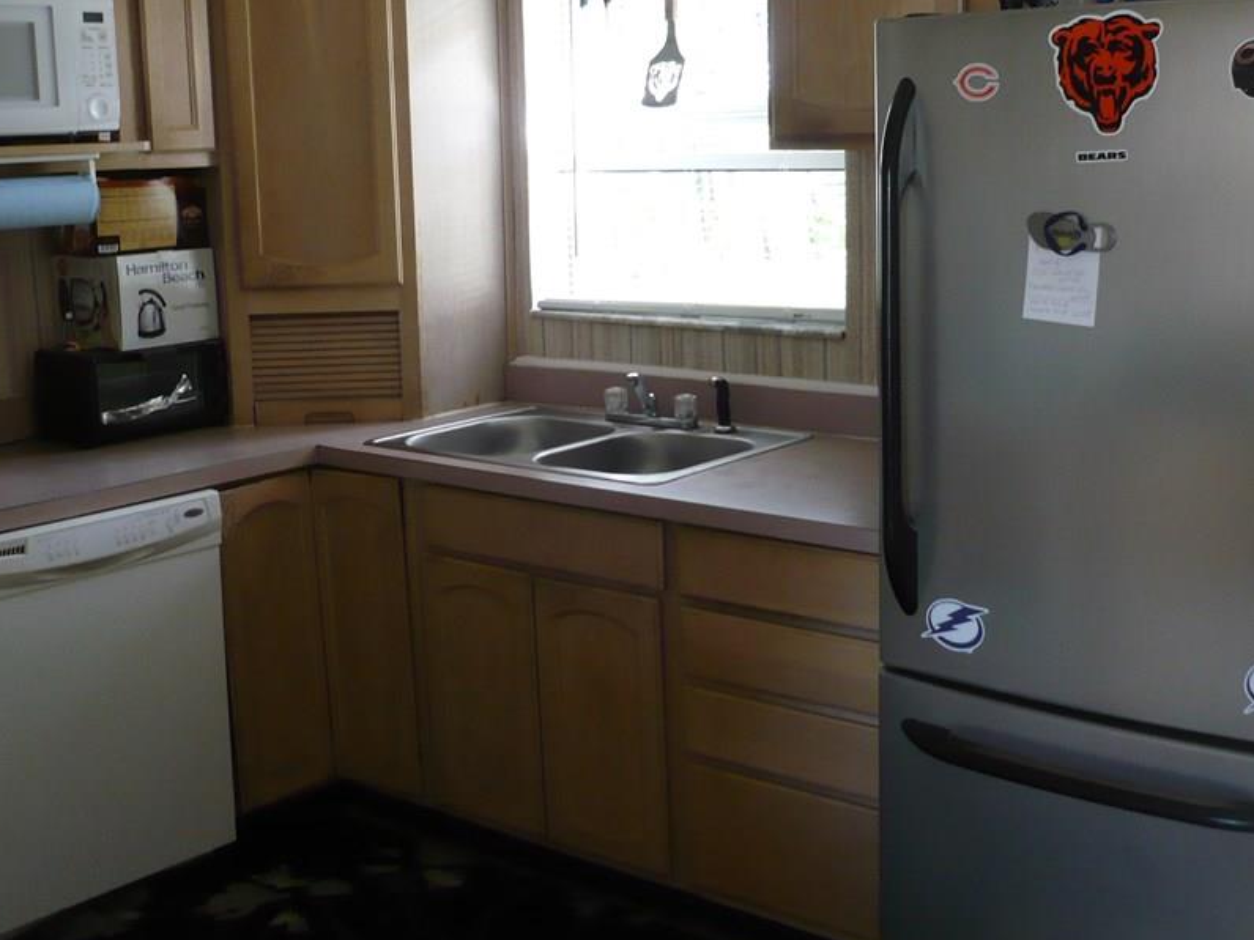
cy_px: 376
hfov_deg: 42.0
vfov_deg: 32.1
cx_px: 681
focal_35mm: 45
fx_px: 1630
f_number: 2.8
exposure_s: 1/20
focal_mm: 5.8
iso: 200
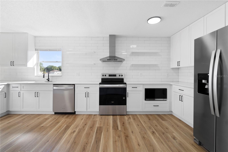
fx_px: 95
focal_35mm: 15
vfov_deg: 77.3
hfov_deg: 100.4
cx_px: 114
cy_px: 76
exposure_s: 1/4
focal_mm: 10
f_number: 8
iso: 100
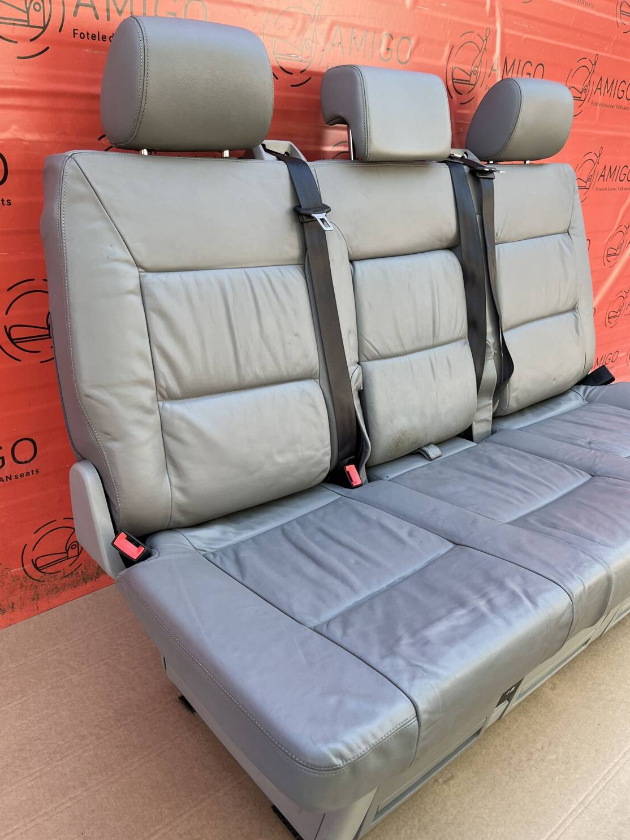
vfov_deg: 63.4
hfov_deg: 49.7
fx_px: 680
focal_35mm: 28
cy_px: 444
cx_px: 300
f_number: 1.6
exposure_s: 1/122
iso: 40
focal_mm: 5.1
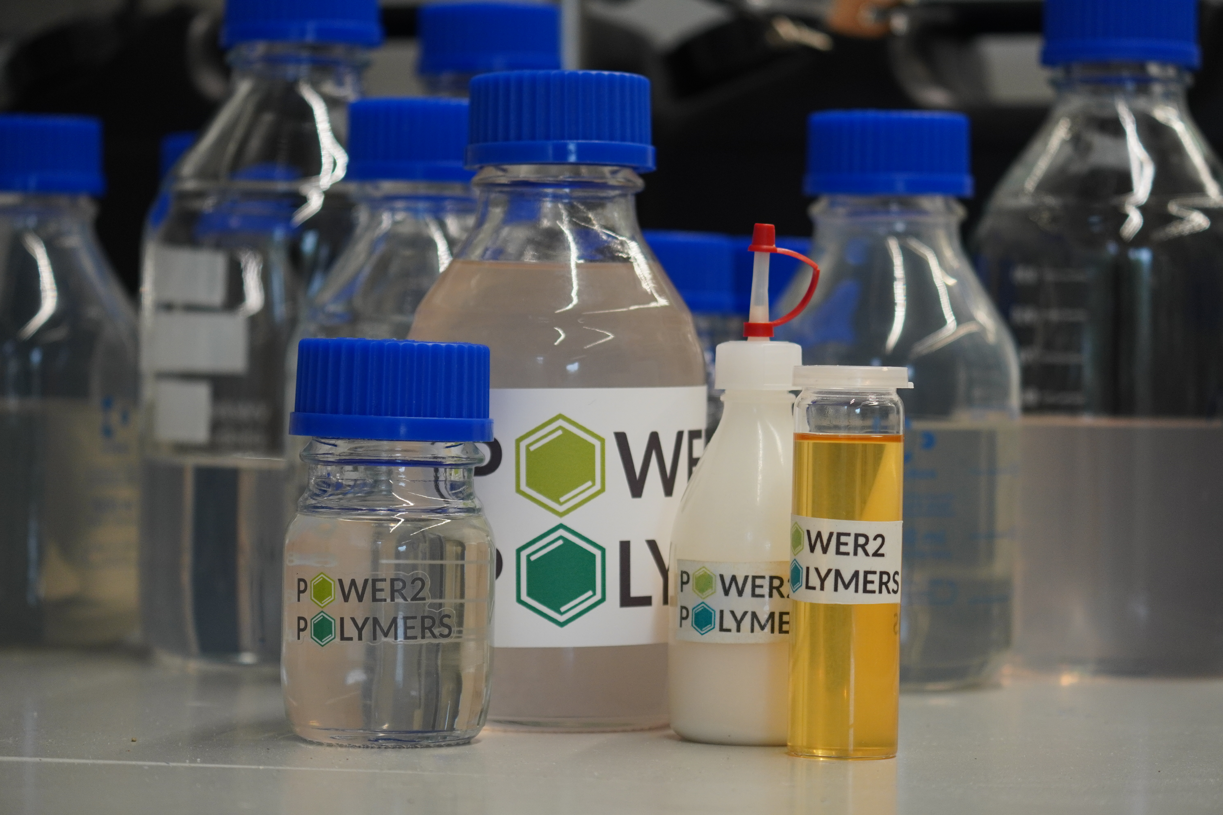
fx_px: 3567
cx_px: 612
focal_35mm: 105
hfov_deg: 19.5
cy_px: 408
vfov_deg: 13.0
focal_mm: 70
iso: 640
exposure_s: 1/160
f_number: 4.5
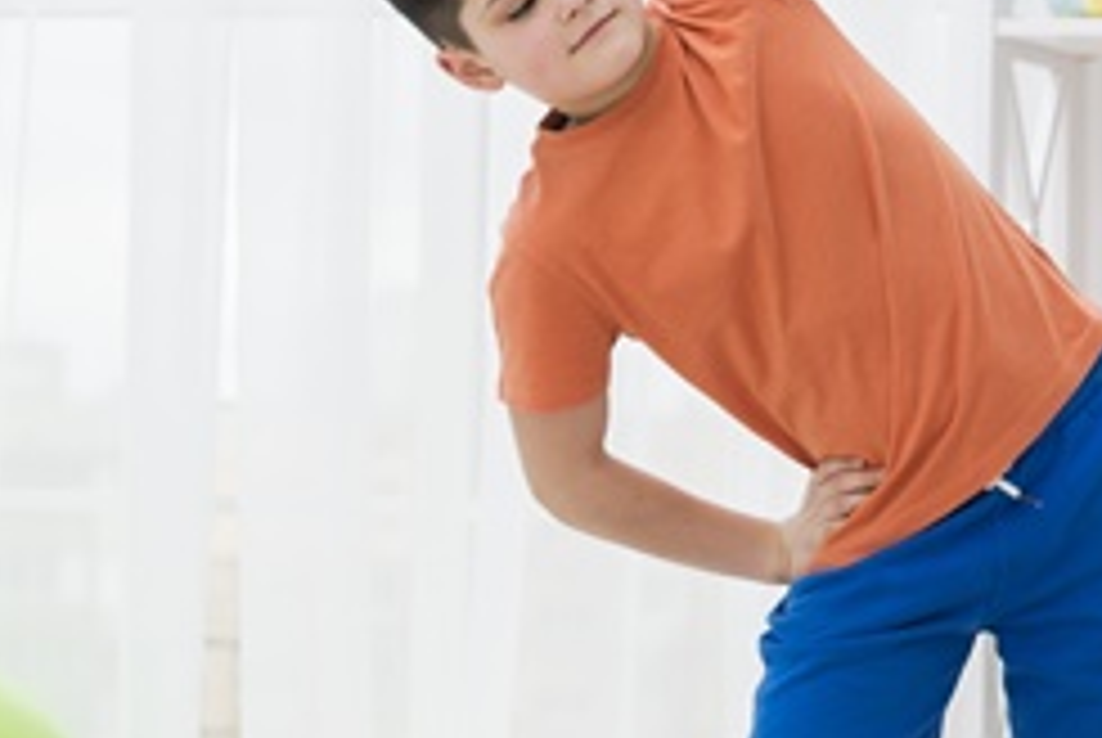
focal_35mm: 163
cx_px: 1403
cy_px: 472
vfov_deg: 8.4
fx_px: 4995
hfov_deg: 12.2
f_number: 5
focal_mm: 50
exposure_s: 1/160
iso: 400
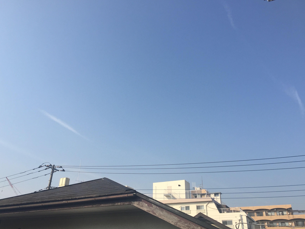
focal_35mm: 30
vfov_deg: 46.8
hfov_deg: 60.0
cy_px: 114
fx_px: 264
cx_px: 149
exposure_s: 1/2475
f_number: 2.2
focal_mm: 4.15
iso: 32
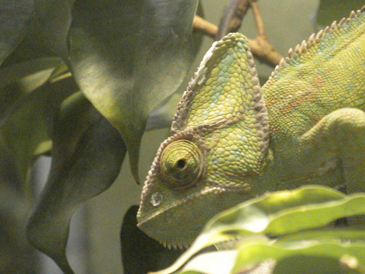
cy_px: 137
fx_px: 2742
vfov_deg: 5.7
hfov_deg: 7.6
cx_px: 182
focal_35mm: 260
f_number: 5.3
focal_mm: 46.2
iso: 3200
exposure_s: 1/120
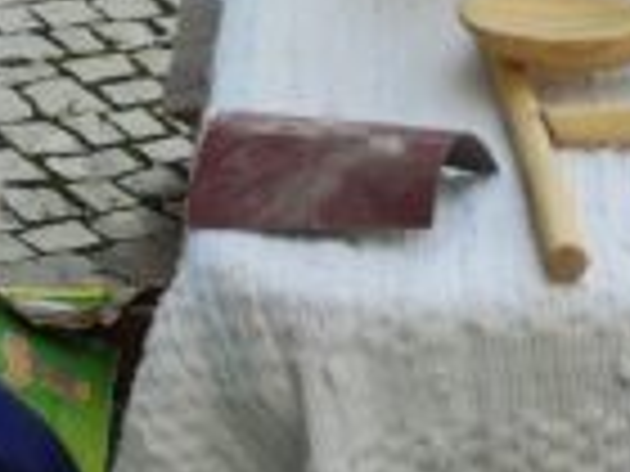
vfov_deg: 11.0
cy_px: -245
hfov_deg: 15.3
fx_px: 2348
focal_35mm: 129
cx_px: 225
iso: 100
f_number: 1.89
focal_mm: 5.43
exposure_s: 1/269
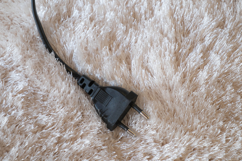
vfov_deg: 17.9
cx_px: 121
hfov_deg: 26.7
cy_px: 80
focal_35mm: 76
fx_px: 511
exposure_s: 1/2
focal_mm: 50.5
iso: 200
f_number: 8
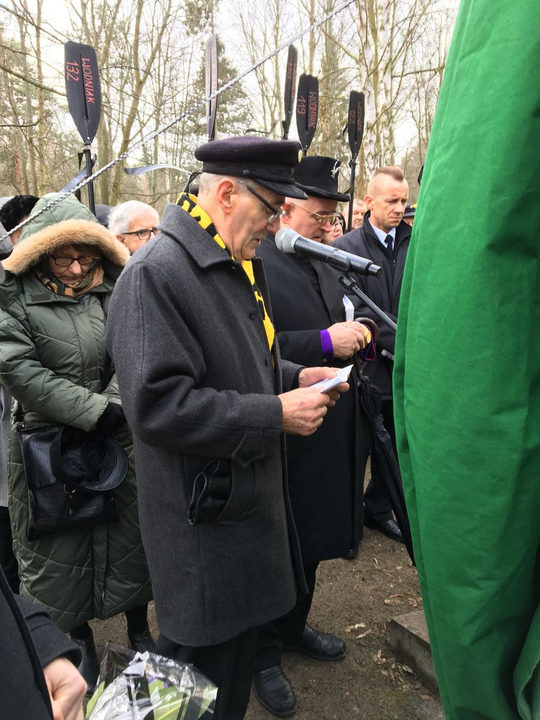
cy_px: 360
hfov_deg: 48.2
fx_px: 603
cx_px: 270
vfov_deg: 61.7
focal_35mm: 29
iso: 32
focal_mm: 4.15
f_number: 2.2
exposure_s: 1/33
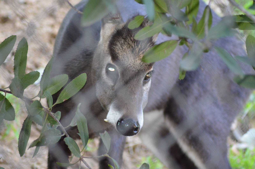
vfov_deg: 4.0
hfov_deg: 6.0
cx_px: 128
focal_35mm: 345
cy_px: 84
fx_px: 2439
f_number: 5
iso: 2000
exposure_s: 1/60
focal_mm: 230
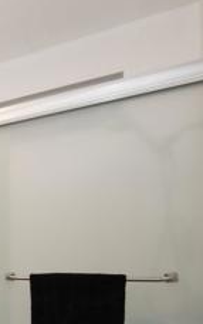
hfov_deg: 20.8
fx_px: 353
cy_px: 275
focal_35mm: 40
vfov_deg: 45.8
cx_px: -172
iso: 320
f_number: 7.1
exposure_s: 1/40
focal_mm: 14
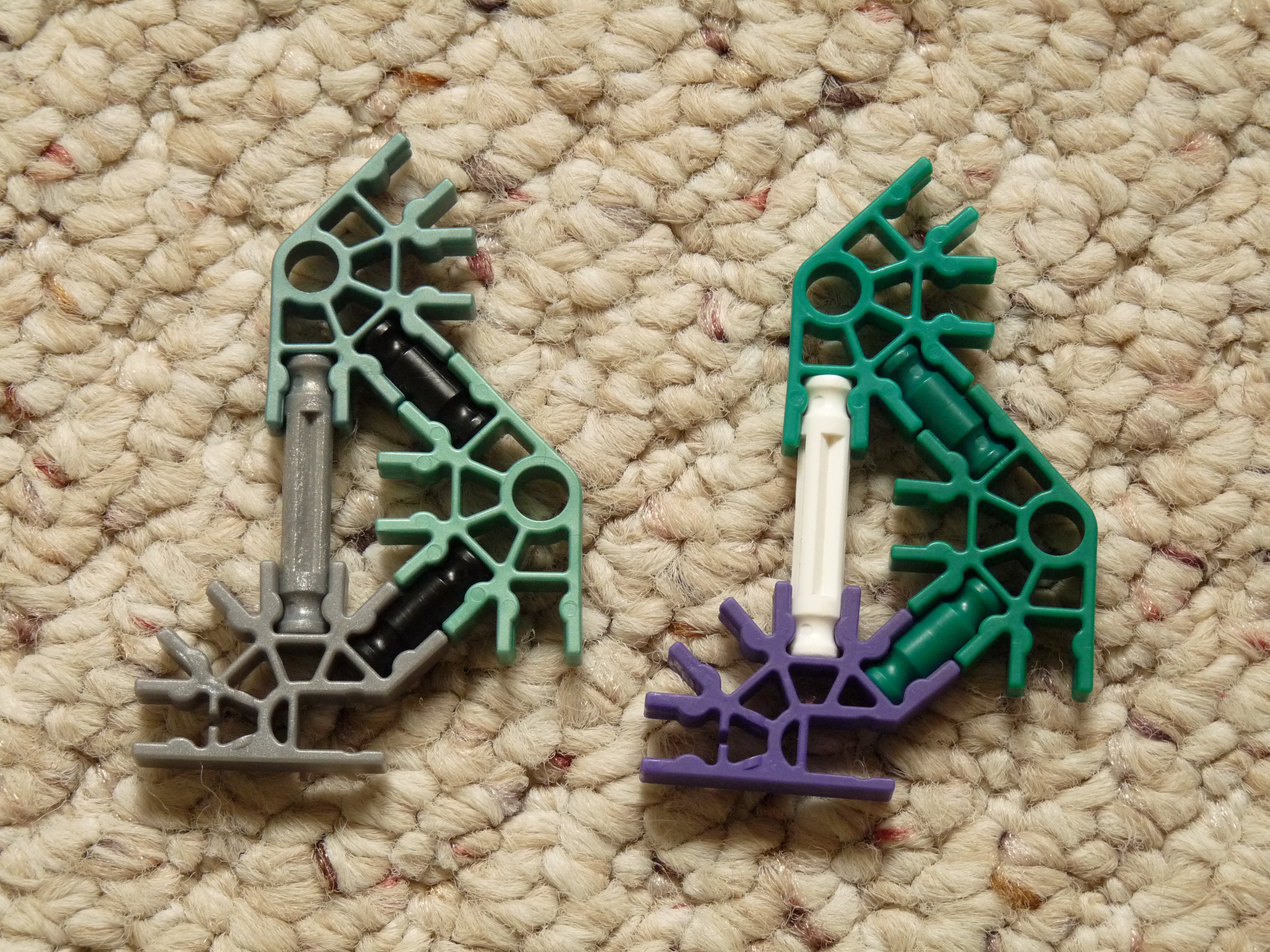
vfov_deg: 10.7
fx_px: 5063
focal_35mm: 138
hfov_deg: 14.3
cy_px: 476
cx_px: 635
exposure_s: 1/40
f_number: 3.6
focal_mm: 24.5
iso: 320
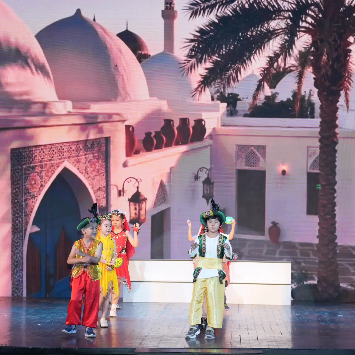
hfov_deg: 16.0
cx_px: 197
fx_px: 1265
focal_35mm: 109
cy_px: 177
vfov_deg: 16.0
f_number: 4
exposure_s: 1/125
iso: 800
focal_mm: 85
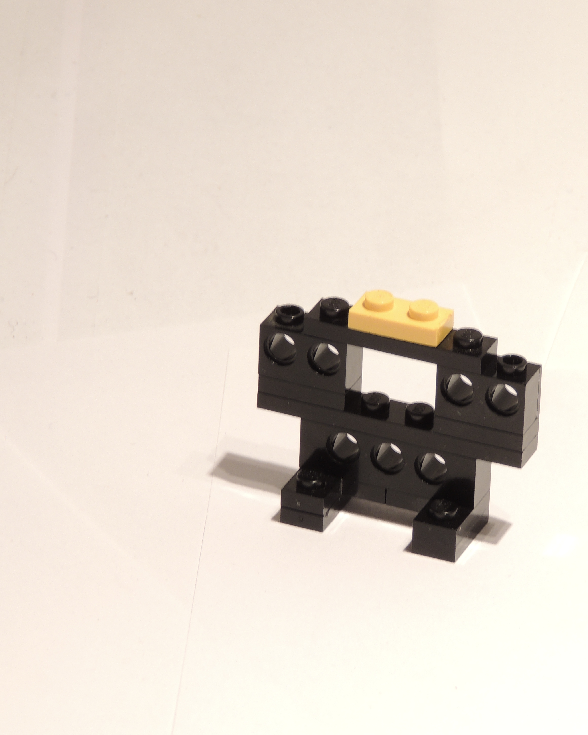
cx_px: 374
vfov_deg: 7.7
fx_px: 5481
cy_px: 377
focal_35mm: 252
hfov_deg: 6.1
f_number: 4.6
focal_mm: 33
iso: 100
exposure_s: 1/2.5
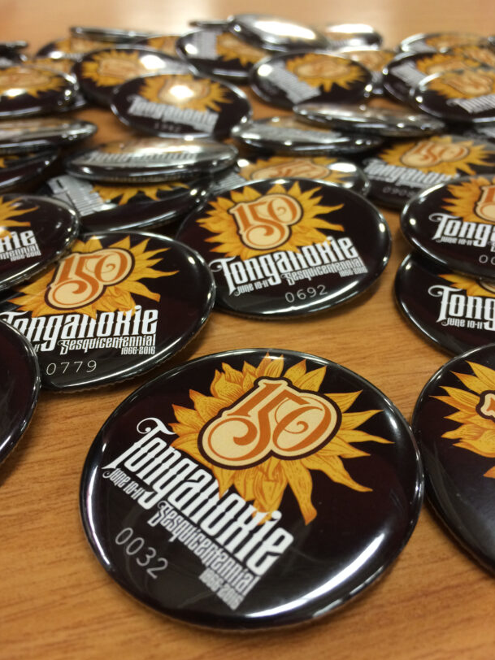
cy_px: 328
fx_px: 572
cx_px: 249
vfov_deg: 60.0
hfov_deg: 46.8
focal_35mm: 30
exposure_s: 1/30
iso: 125
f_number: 2.2
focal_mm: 4.15
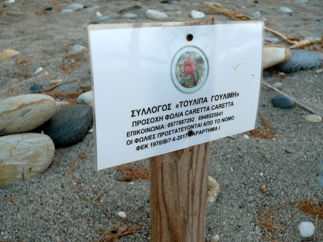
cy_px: 121
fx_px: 327
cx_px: 162
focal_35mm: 35
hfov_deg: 52.6
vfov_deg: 40.7
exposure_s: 1/30
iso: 125
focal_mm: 7.4
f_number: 2.8
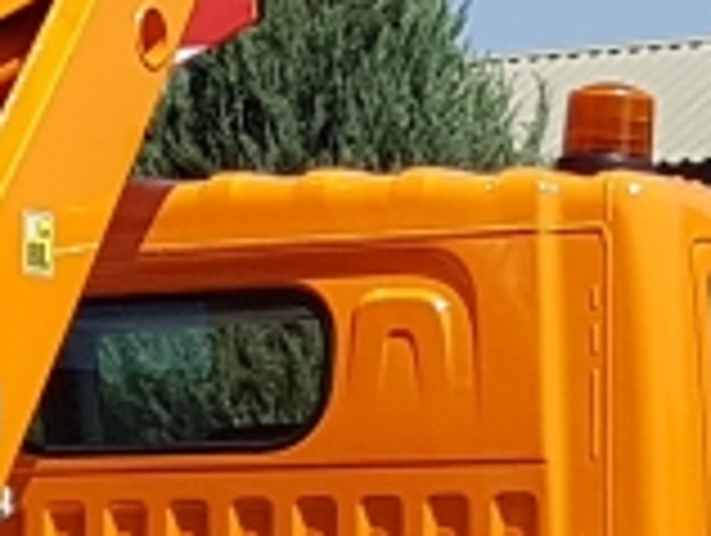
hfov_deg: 10.7
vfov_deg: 8.8
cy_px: 410
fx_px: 3456
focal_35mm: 168
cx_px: -738
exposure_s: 1/3256
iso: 50
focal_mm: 4.2
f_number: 1.7
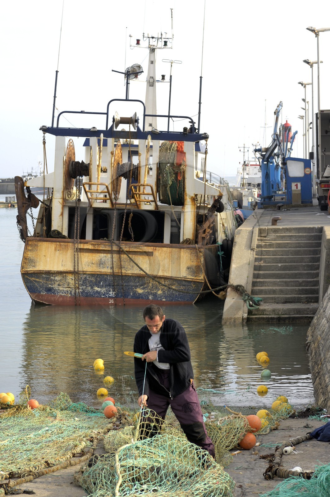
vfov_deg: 20.9
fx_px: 1345
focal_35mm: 98
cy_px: 248
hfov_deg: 14.0
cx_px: 165
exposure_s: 1/160
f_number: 6
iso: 100
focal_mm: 65
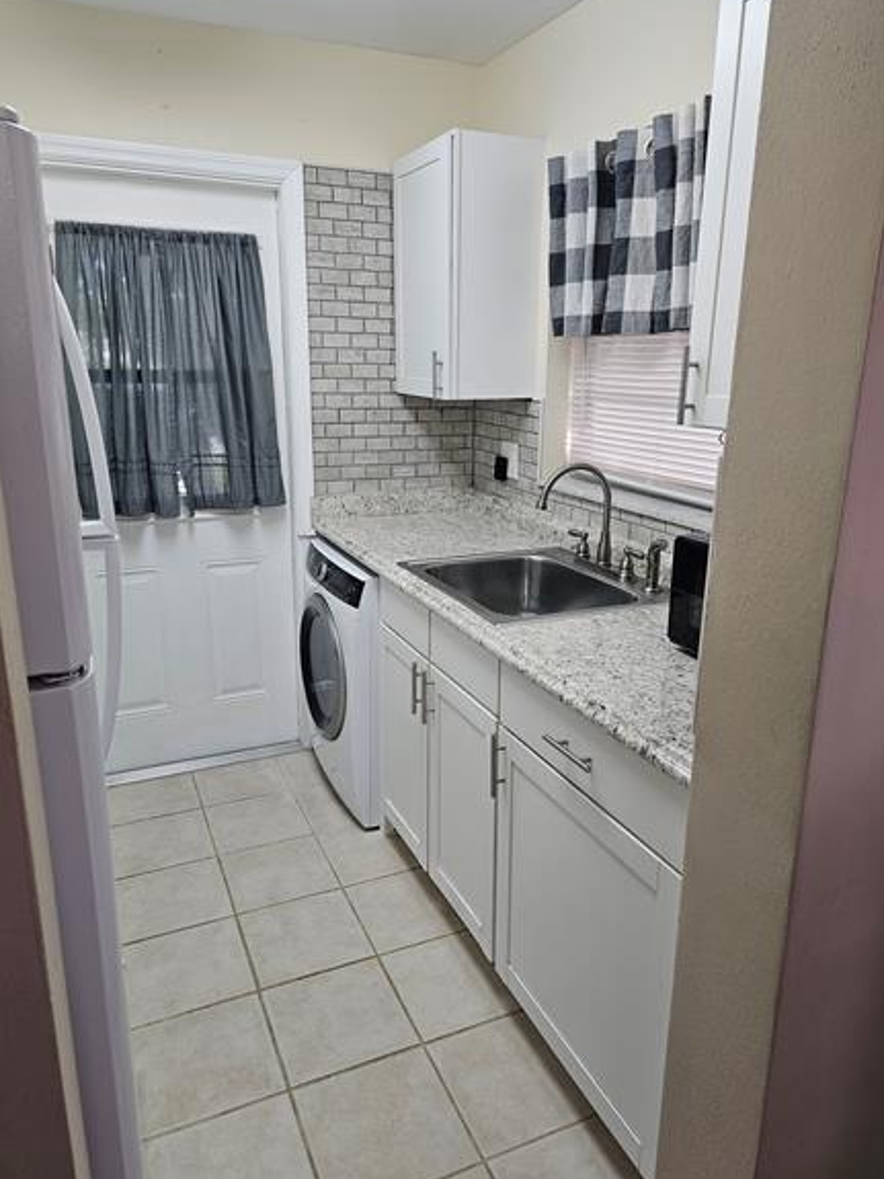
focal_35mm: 24
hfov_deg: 56.8
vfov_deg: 71.6
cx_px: 429
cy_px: 586
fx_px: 817
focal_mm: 6.3
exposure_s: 1/120
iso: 80
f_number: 1.7
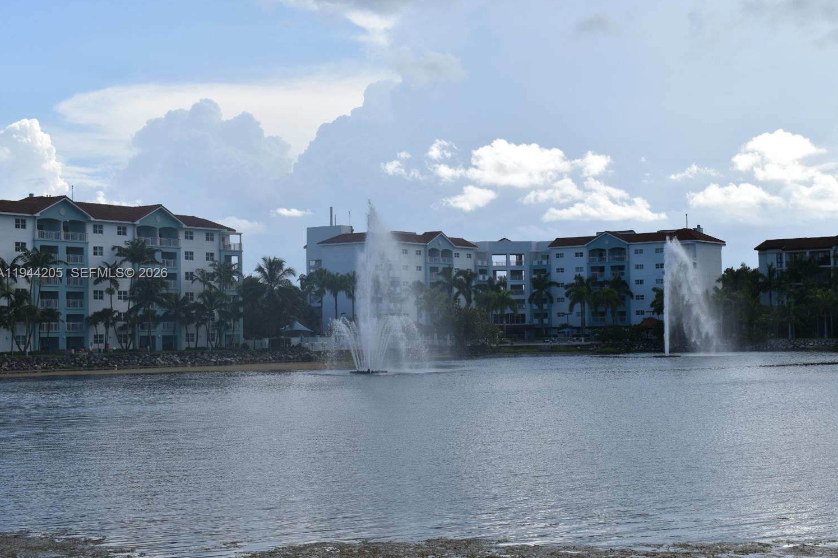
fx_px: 1420
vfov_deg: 22.2
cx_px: 442
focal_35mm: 61
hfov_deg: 32.9
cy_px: 274
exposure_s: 1/320
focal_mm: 38
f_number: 9
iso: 100
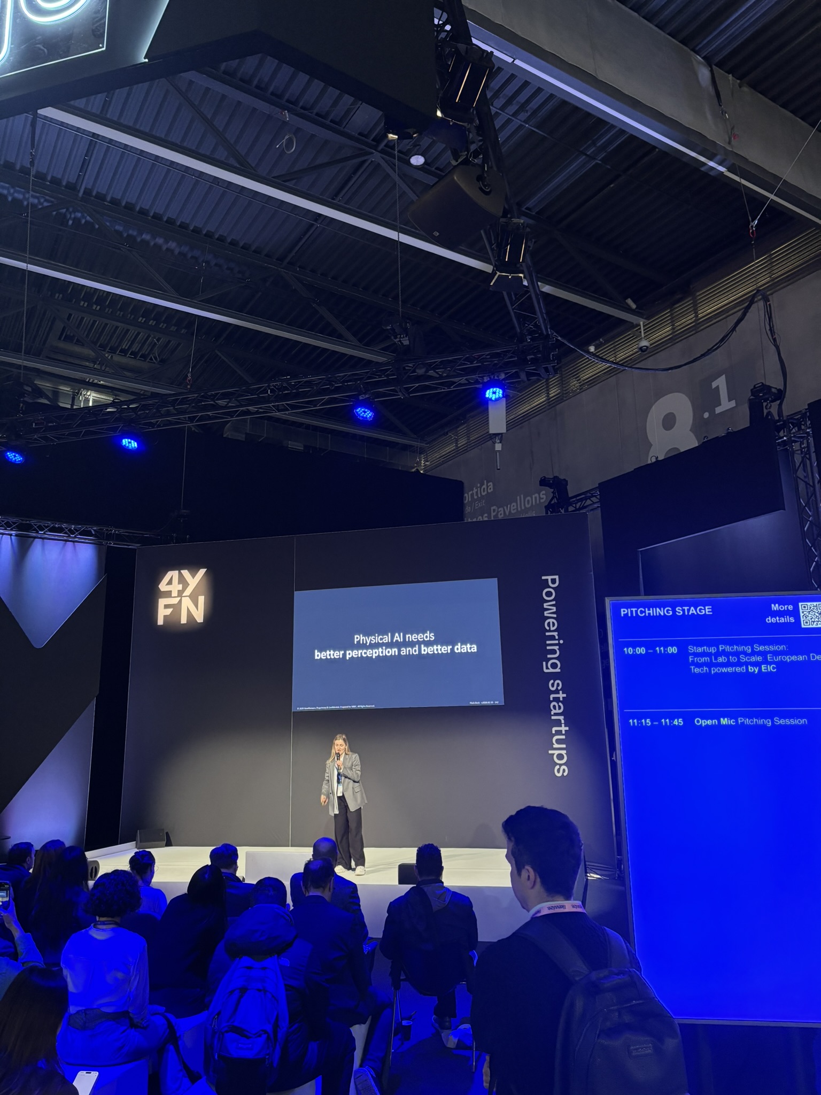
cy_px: 548
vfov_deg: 67.3
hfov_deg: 53.1
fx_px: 822
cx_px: 410
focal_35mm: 26
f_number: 1.6
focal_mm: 5.96
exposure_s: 1/60
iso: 200
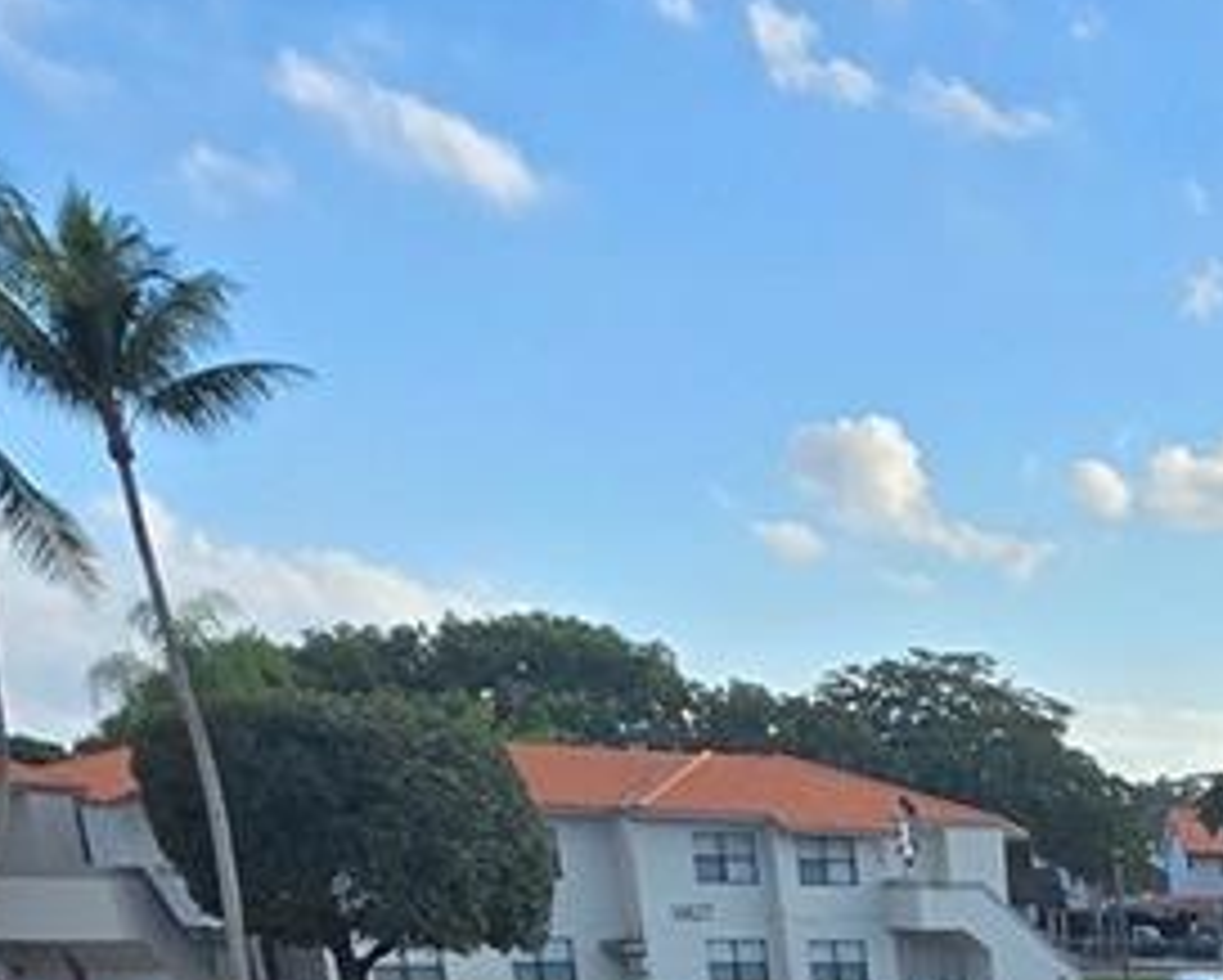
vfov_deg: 18.9
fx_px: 2028
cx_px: 1493
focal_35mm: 56
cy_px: 1875
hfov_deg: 28.8
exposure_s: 1/767
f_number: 2.2
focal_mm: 1.7
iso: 25
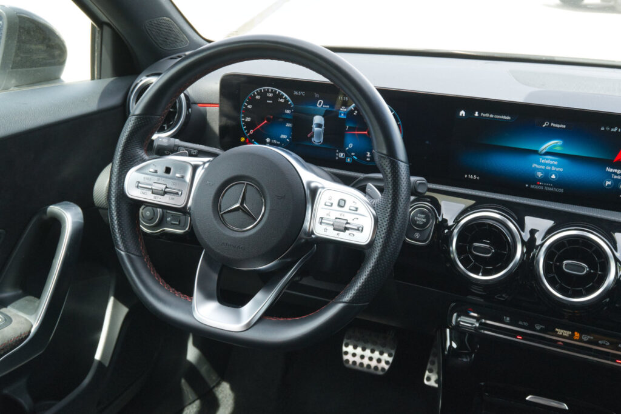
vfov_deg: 32.6
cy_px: 207
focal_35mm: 41
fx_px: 707
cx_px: 310
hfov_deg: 47.4
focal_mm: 27.1
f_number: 8
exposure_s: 1/250
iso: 2000
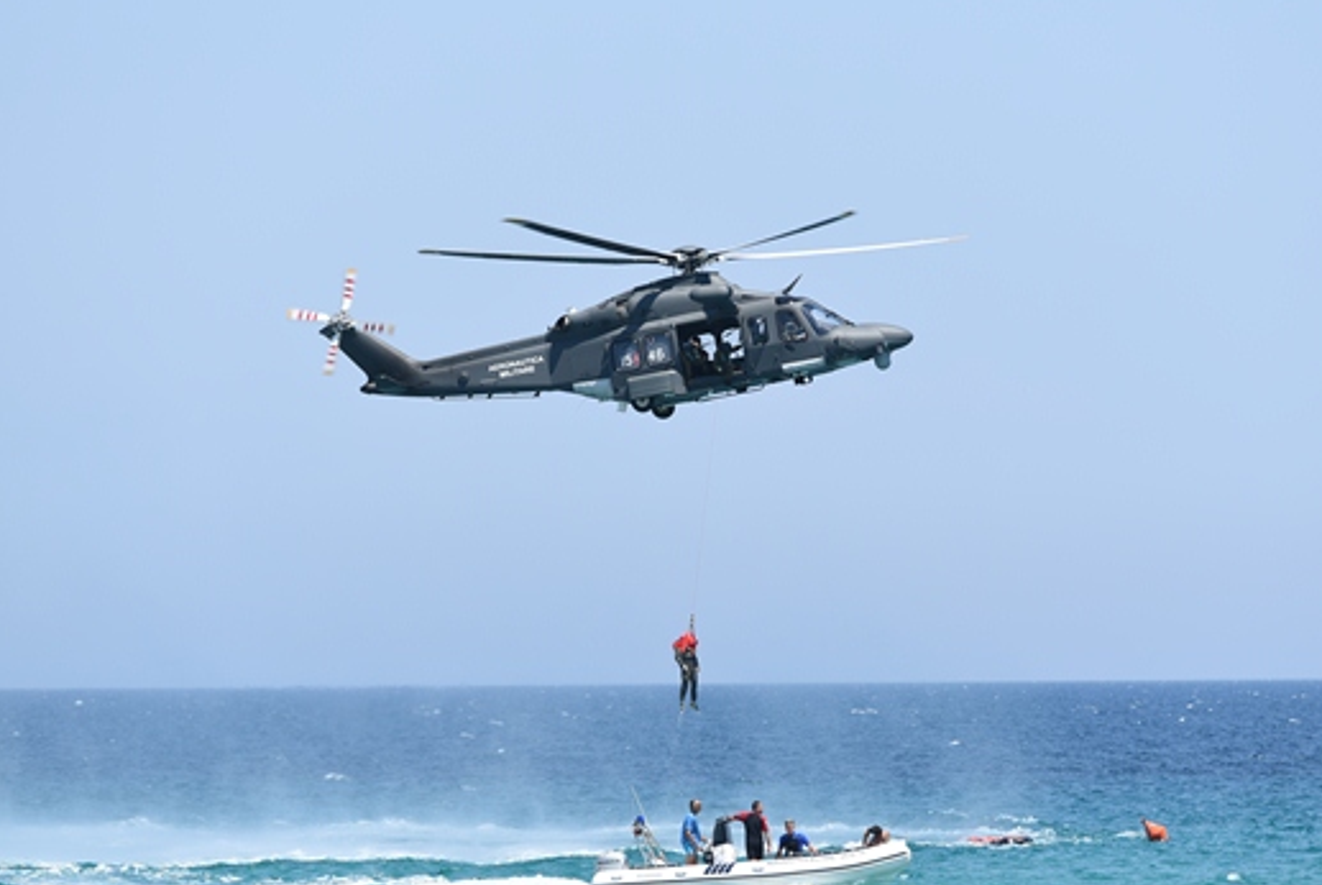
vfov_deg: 3.9
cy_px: 466
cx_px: 698
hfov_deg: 5.9
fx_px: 12830
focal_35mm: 349
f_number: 4.5
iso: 100
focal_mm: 300
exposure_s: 1/800
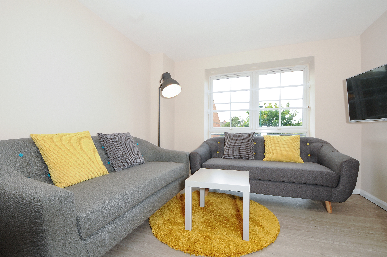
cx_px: 194
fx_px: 161
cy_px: 128
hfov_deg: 100.5
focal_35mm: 15
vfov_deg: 77.2
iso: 320
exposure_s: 1/60
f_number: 7.1
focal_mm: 10
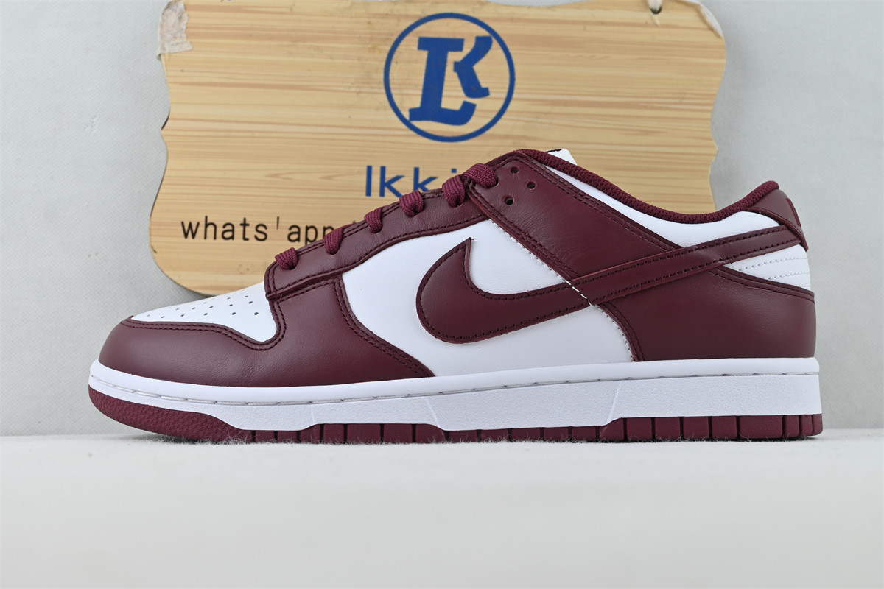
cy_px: 294
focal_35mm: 51
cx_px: 442
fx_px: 1252
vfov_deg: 26.5
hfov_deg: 38.9
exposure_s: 1/60
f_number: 5
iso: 100
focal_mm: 34
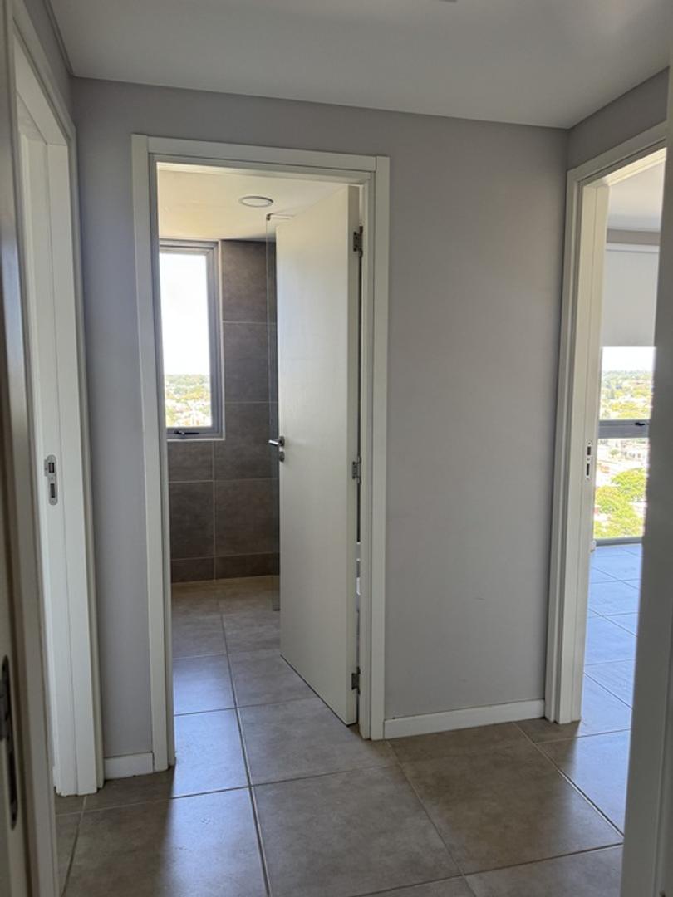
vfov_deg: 71.6
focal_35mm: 24
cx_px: 336
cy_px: 448
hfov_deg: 56.8
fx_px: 622
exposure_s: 1/88
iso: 200
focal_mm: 6.76
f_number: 1.78
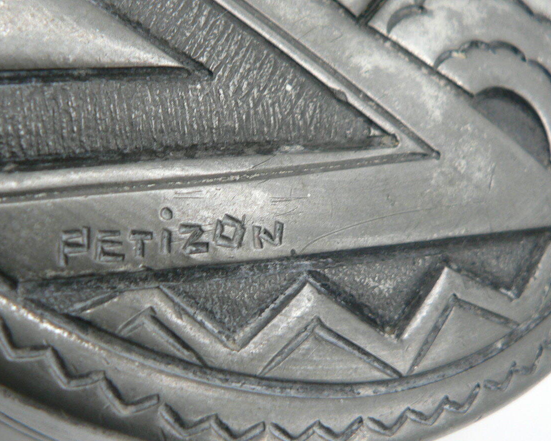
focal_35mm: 51
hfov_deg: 36.2
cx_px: 174
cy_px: 224
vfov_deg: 29.7
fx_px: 832
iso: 80
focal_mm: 6
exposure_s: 1/40
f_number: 2.8
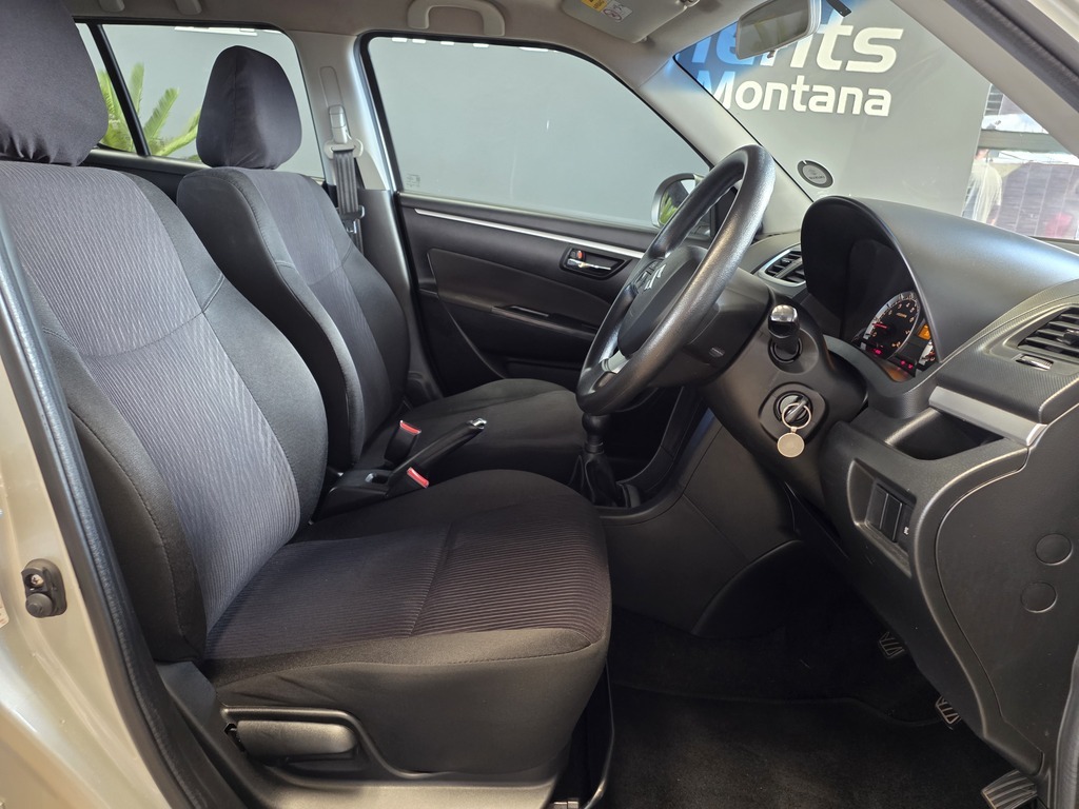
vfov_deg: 58.9
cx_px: 540
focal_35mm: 23
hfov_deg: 73.9
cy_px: 404
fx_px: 717
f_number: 1.7
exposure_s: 1/100
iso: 400
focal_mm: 6.25
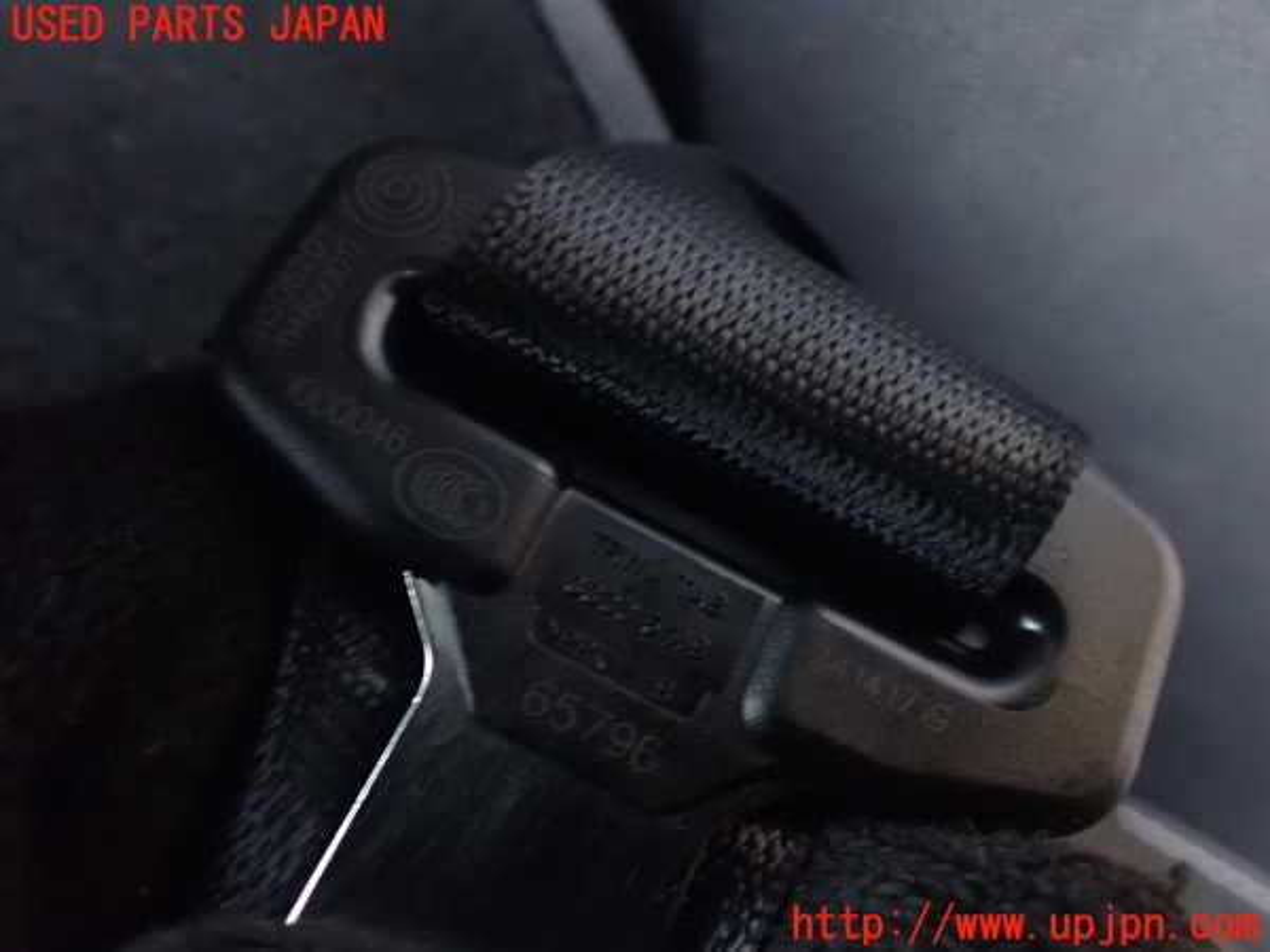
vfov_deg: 46.8
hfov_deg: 60.0
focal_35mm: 30
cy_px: 476
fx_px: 1101
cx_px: 635
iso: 1600
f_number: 2.3
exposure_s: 1/8
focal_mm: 5.4
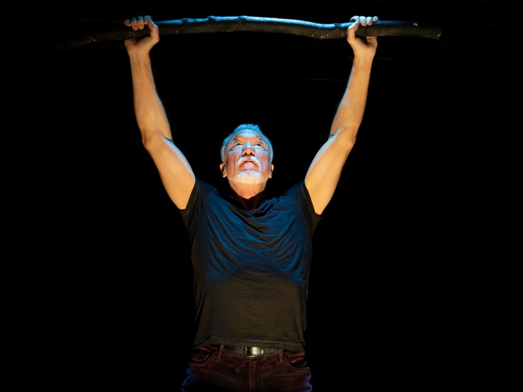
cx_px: 266
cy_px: 196
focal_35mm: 53
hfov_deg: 36.2
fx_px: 801
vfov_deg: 27.5
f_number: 4
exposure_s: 1/250
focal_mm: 48
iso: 2500
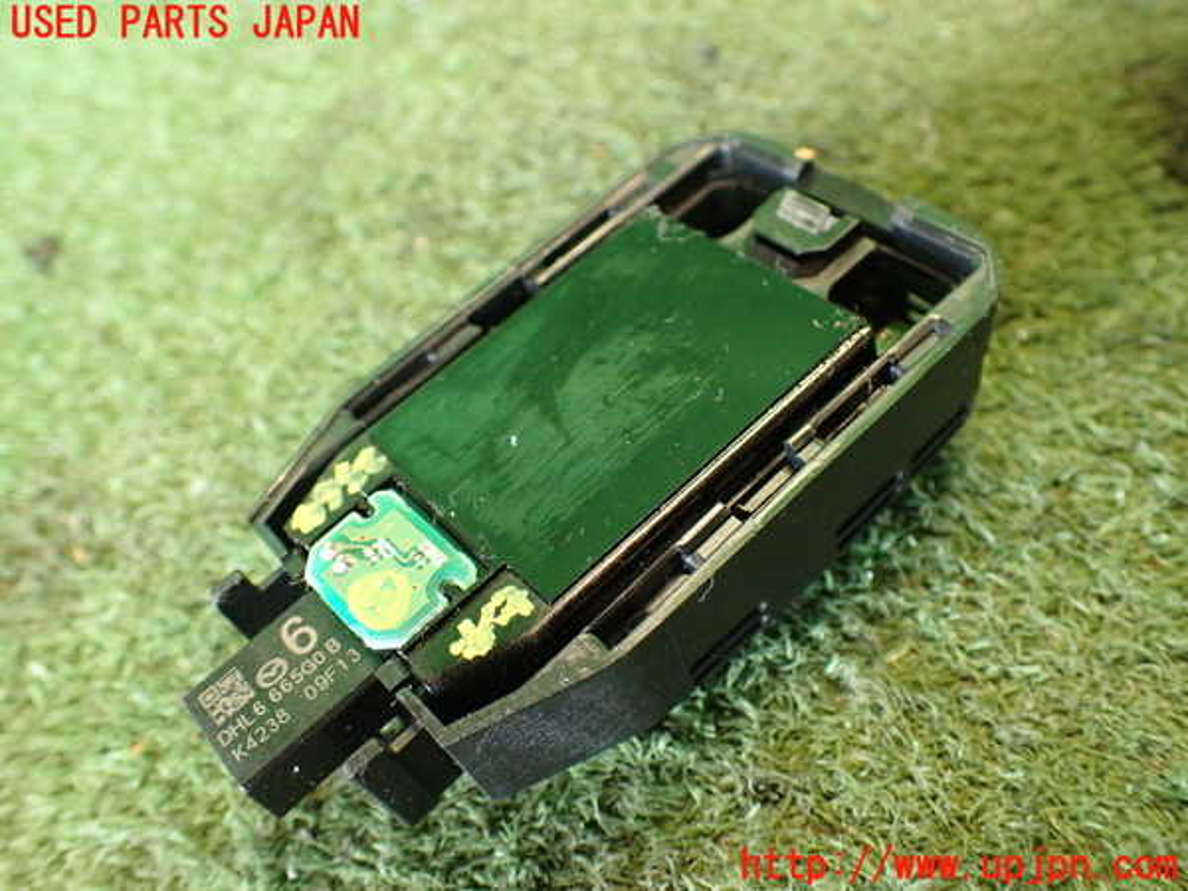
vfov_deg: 44.2
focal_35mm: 32
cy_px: 446
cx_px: 594
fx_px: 1098
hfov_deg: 56.8
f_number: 2.4
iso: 500
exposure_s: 1/30
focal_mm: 5.79
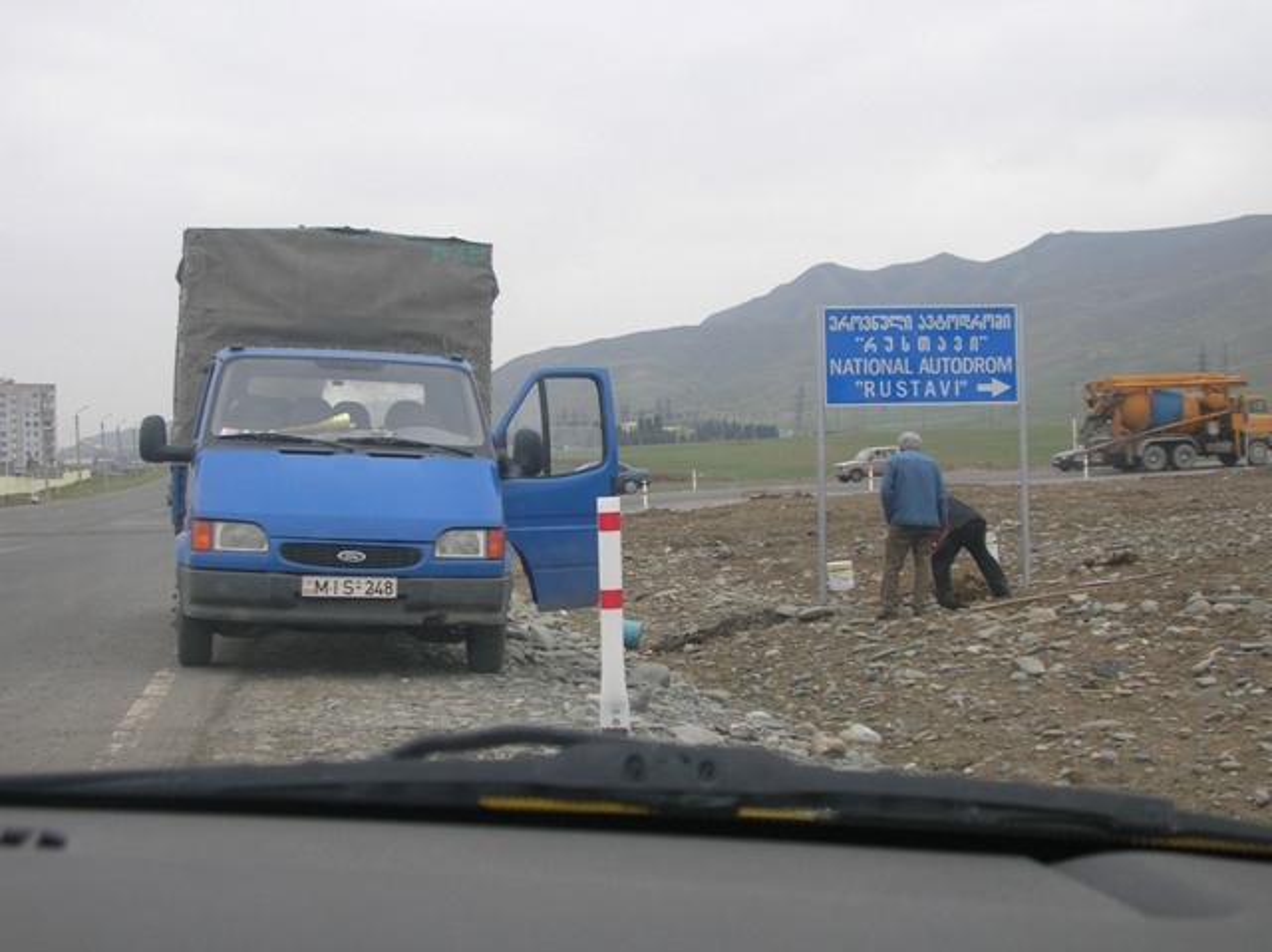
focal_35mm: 54
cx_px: 636
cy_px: 476
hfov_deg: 35.6
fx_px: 1983
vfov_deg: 27.0
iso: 50
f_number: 3.4
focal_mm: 9.1
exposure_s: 1/48.8
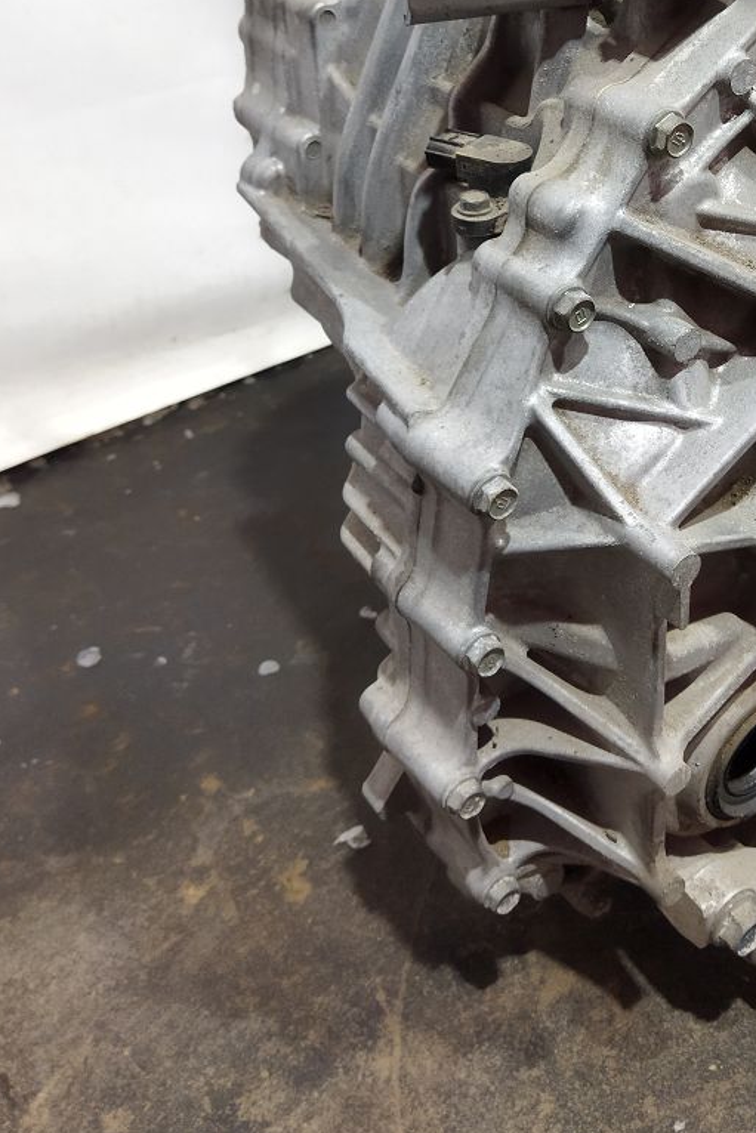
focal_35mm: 44
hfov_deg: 30.1
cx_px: 558
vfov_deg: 43.5
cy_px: 334
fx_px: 1385
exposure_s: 1/50
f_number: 1.79
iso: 325
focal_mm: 4.71
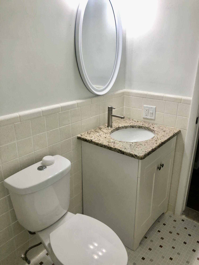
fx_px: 215
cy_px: 132
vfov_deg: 63.4
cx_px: 100
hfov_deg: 49.7
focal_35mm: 28
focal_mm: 4
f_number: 1.8
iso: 64
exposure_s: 1/120
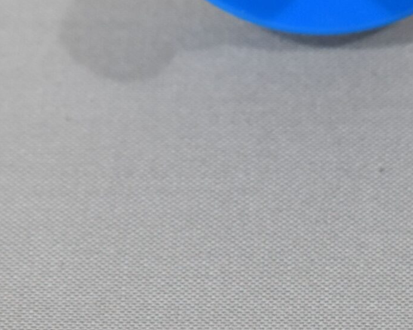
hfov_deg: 6.7
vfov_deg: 5.4
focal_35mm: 287
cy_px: -141
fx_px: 3505
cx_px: 338
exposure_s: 1/160
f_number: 5.6
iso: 800
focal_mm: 55
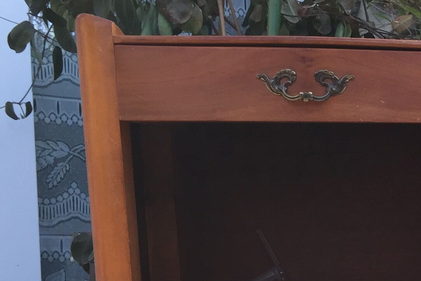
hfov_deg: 20.1
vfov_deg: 14.5
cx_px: 579
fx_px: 1064
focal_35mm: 91
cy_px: 351
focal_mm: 4.15
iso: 32
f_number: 2.2
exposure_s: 1/186
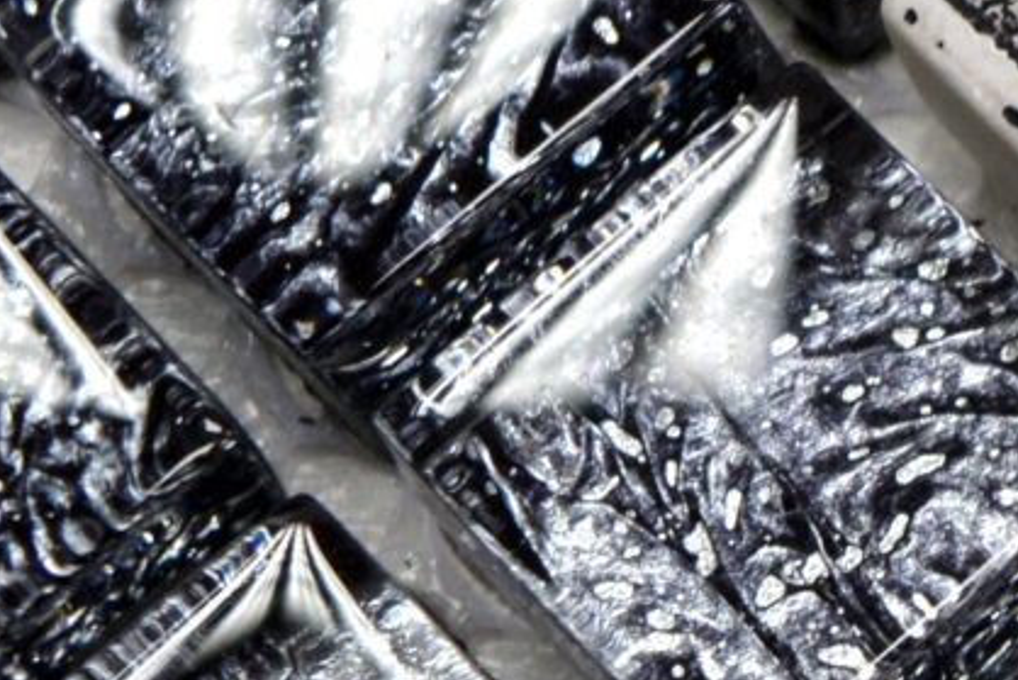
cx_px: 2638
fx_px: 7269
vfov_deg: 5.4
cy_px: 350
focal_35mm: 257
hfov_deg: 7.4
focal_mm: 28
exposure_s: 1/60
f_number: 8
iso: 360
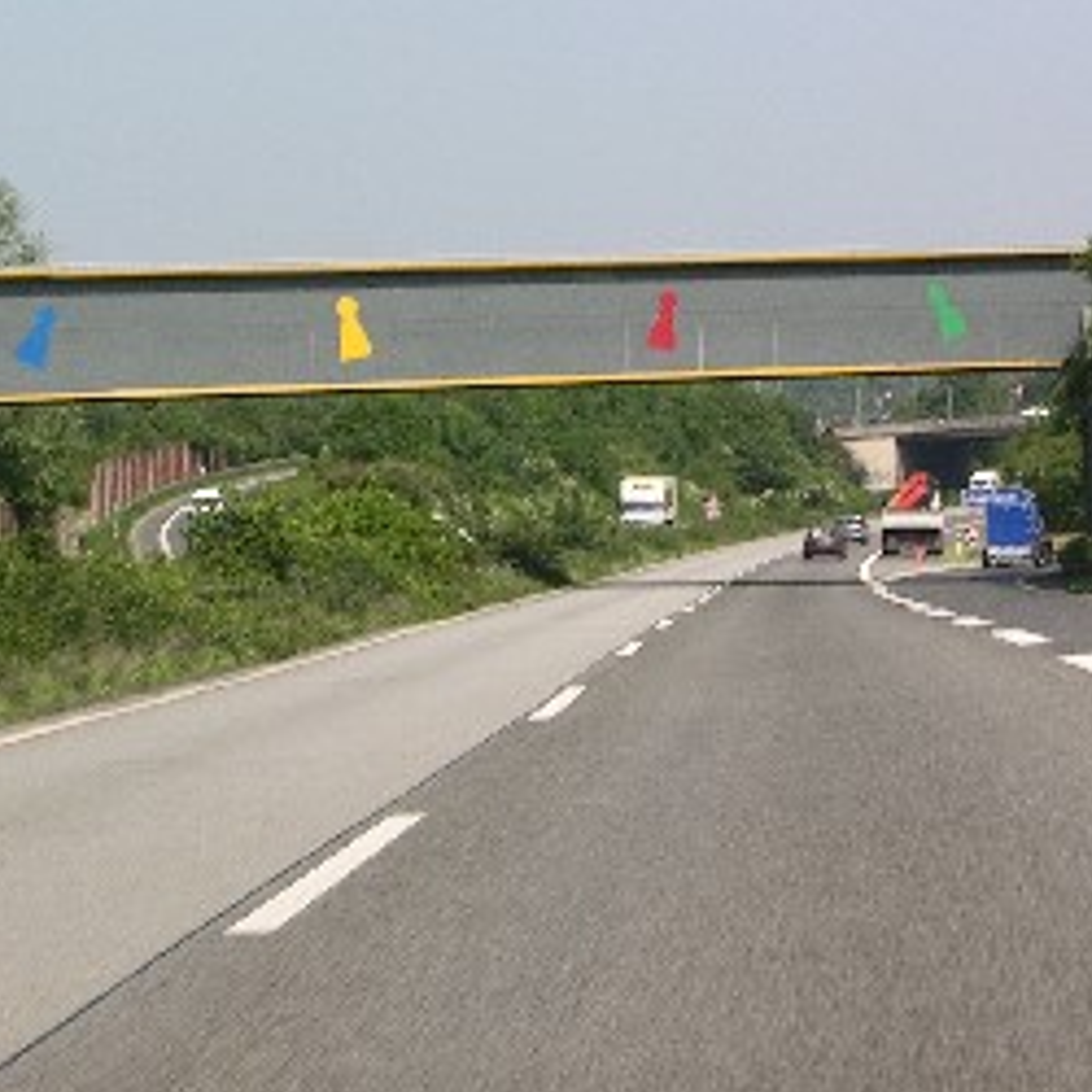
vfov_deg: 12.0
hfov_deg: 12.0
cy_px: 314
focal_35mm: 145
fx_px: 5175
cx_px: 531
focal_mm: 17.8
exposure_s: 1/145
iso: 50
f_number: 6.6
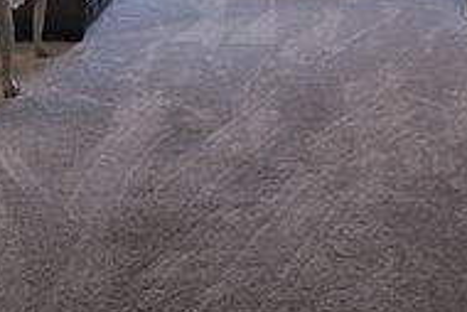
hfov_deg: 38.6
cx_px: 243
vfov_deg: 24.2
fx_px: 666
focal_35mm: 51
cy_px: -52
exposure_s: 1/40
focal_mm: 13
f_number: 6.3
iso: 1600
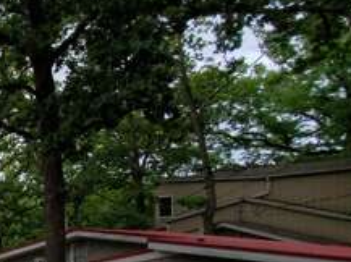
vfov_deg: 32.8
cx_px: -188
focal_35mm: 41
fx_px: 415
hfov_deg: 28.0
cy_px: 247
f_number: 2.2
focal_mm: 1.8
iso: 50
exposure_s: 1/1211
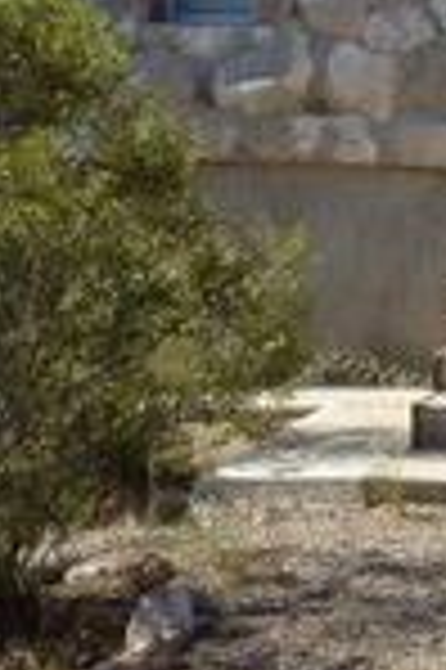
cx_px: 676
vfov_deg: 13.4
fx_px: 2812
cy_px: -45
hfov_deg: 8.8
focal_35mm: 151
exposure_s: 1/640
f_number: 3.5
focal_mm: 6.4
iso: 100
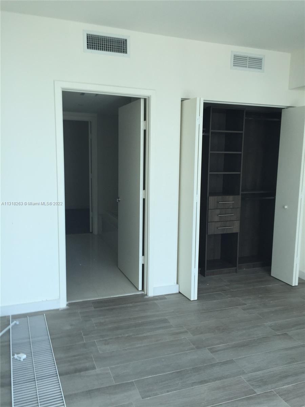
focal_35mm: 29
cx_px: 152
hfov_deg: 48.2
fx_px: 341
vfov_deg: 61.7
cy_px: 204
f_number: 2.2
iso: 32
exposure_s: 1/60
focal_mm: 4.15
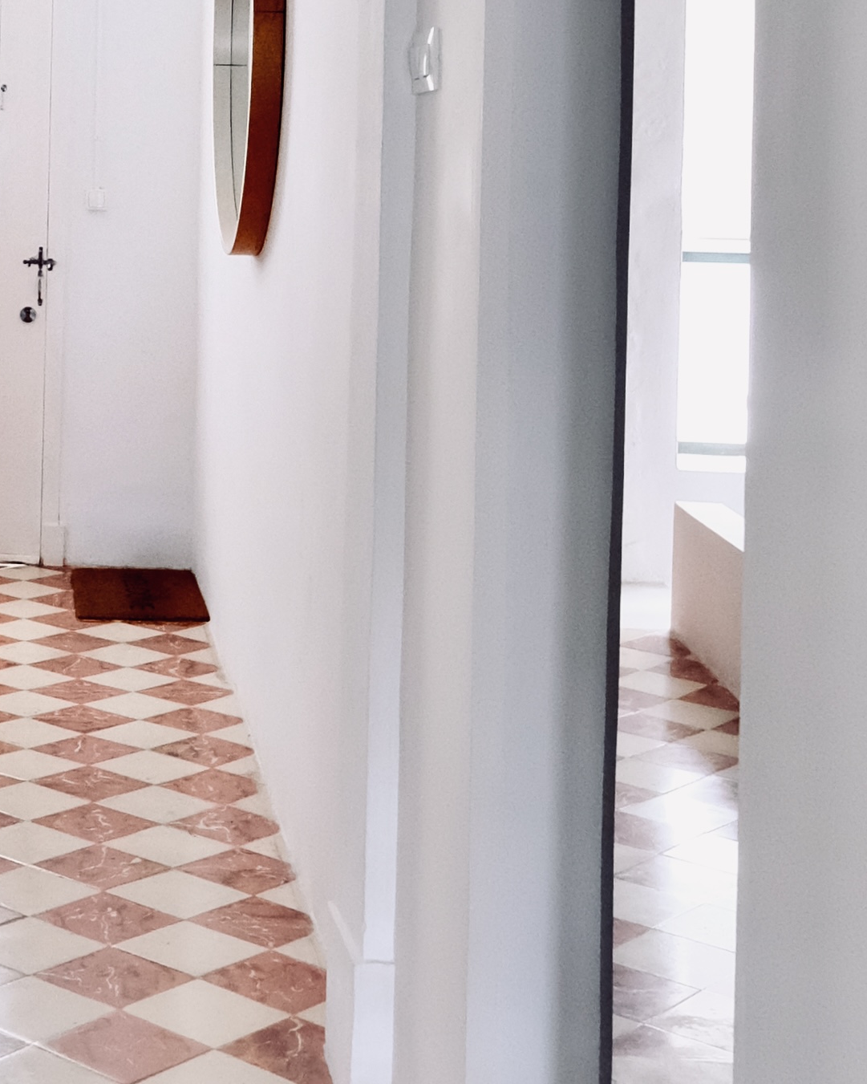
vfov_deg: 32.4
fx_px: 1828
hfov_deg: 25.1
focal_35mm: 57
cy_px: 262
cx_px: -38
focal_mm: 10
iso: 3200
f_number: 4
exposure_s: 1/30
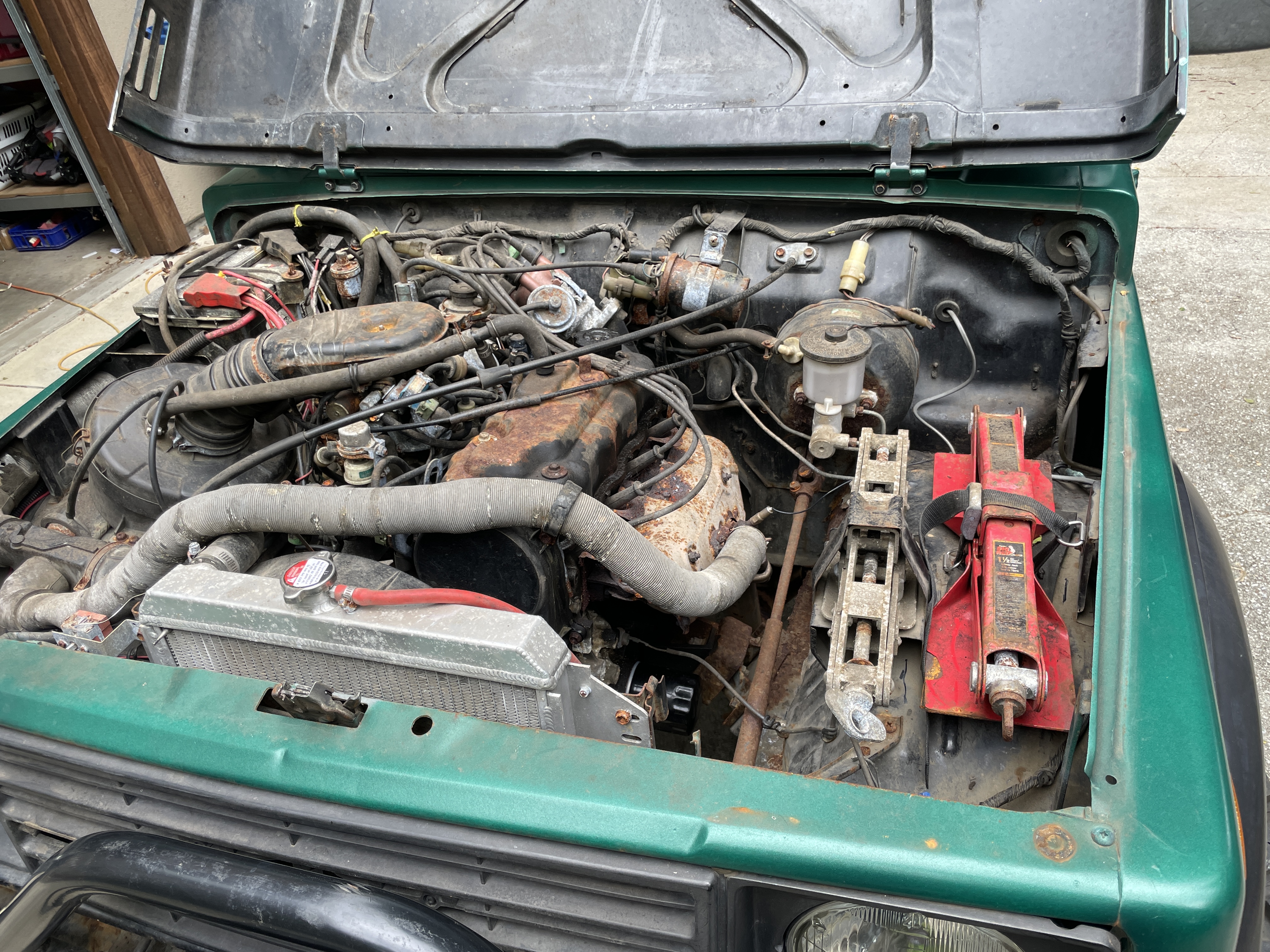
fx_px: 954
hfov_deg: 67.3
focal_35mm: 26
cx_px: 635
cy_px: 476
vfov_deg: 53.1
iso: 32
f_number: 1.6
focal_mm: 4.2
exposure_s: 1/394
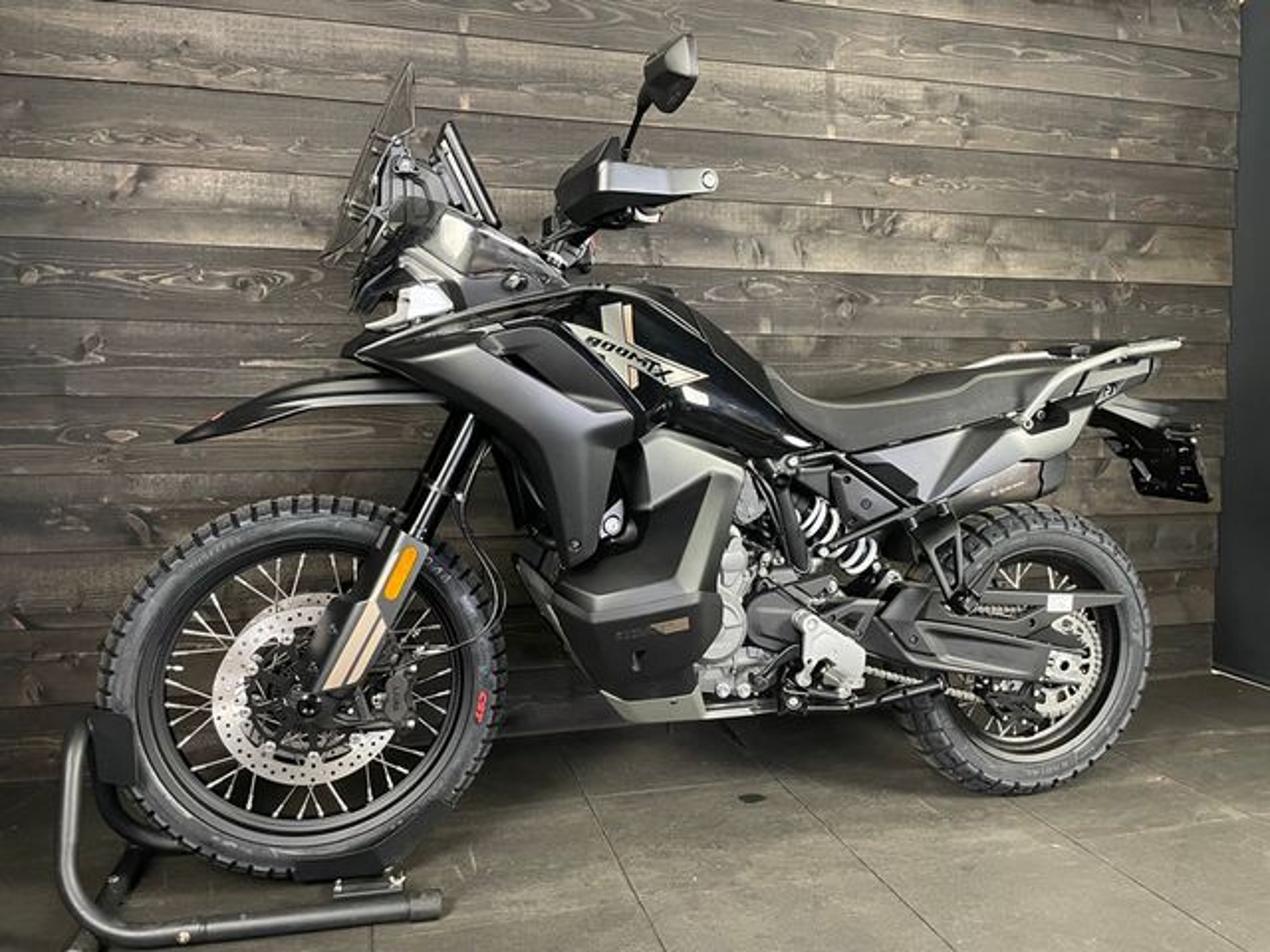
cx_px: 635
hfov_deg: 67.3
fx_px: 954
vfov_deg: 53.1
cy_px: 476
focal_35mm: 26
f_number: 1.6
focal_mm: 4.2
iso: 640
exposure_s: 1/33
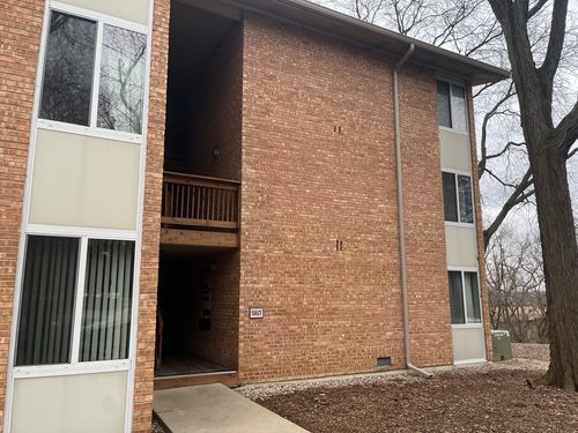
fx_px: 434
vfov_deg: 53.1
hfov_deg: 67.3
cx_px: 289
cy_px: 216
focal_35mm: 26
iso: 40
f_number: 1.6
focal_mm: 5.1
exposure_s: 1/128
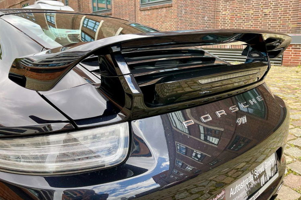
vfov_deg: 46.3
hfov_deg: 65.5
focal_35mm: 28
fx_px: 234
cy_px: 87
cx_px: 154
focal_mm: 5.1
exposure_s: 1/326
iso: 32
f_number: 1.6
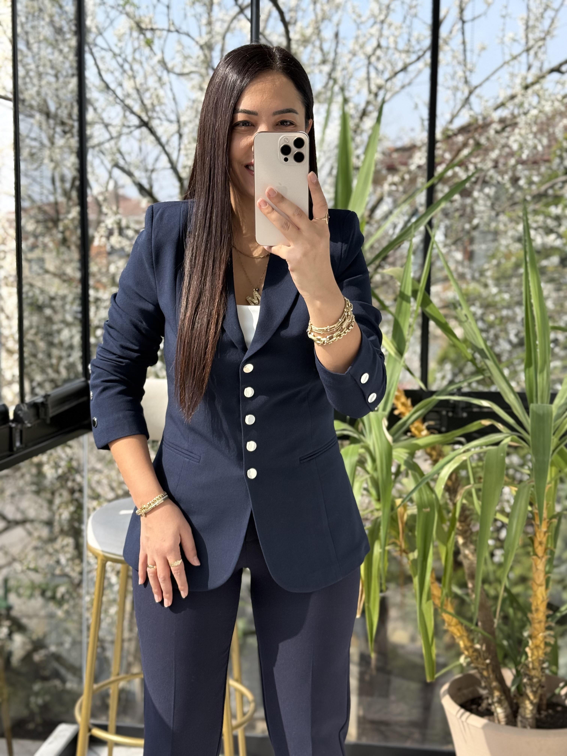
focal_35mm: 48
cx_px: 284
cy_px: 378
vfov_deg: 39.7
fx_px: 1048
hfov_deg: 30.3
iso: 80
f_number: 1.78
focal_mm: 6.76
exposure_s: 1/754
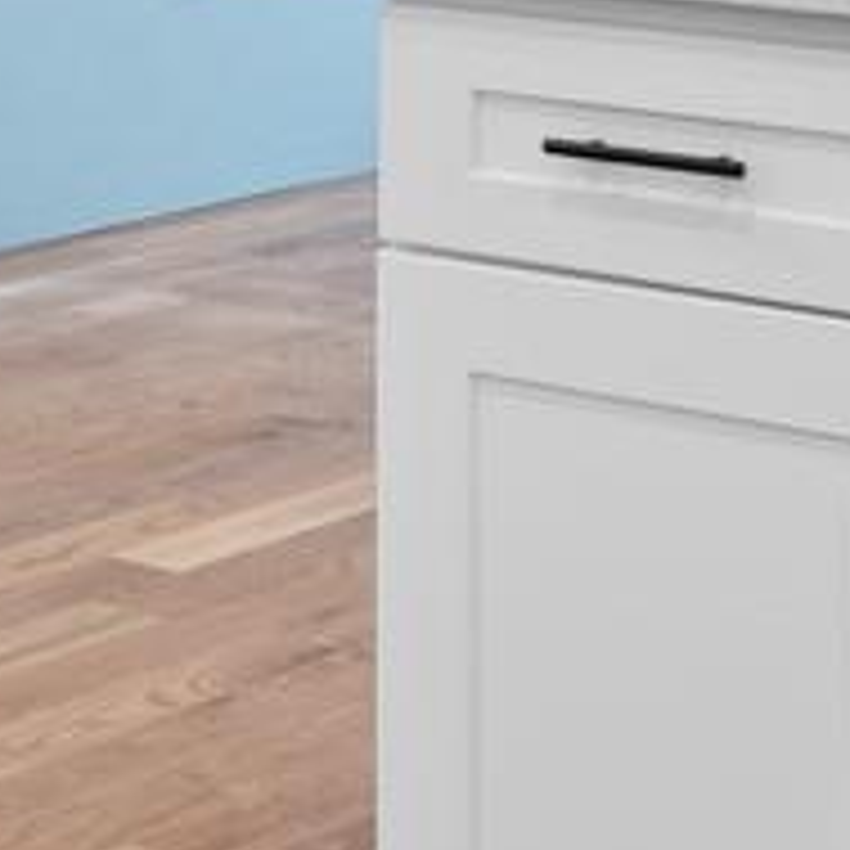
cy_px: -510
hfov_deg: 13.0
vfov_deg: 12.7
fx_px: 3584
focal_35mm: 129
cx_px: -288
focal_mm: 14
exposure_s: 1/3
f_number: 10
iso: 250
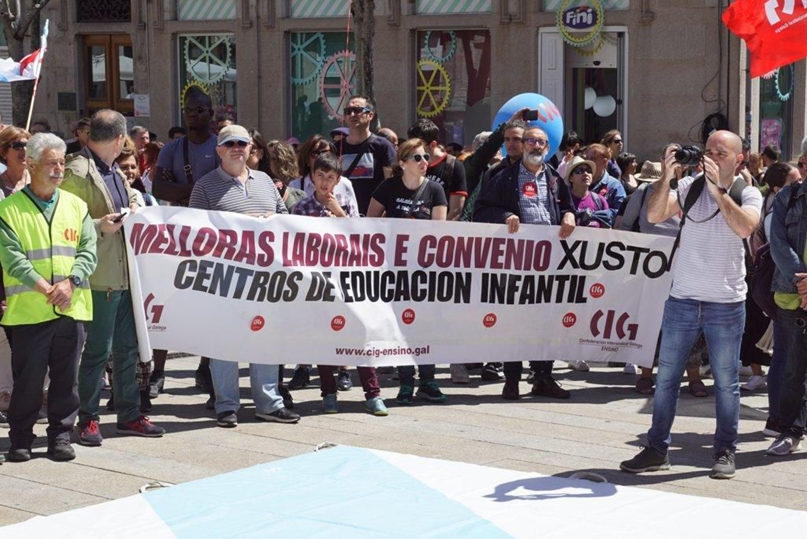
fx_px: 1682
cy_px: 270
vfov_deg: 18.2
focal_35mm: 75
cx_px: 404
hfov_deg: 27.0
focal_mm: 50
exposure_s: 1/250
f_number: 7.1
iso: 100
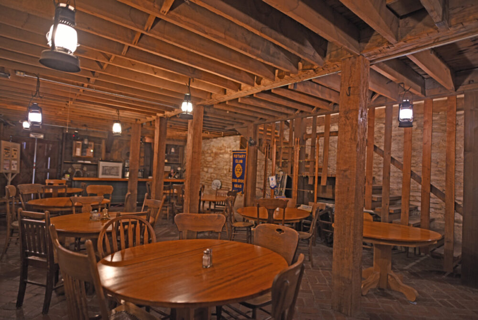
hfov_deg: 83.9
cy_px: 160
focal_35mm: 20
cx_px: 239
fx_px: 266
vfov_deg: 62.0
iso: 200
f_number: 1.4
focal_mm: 20
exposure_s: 1/20
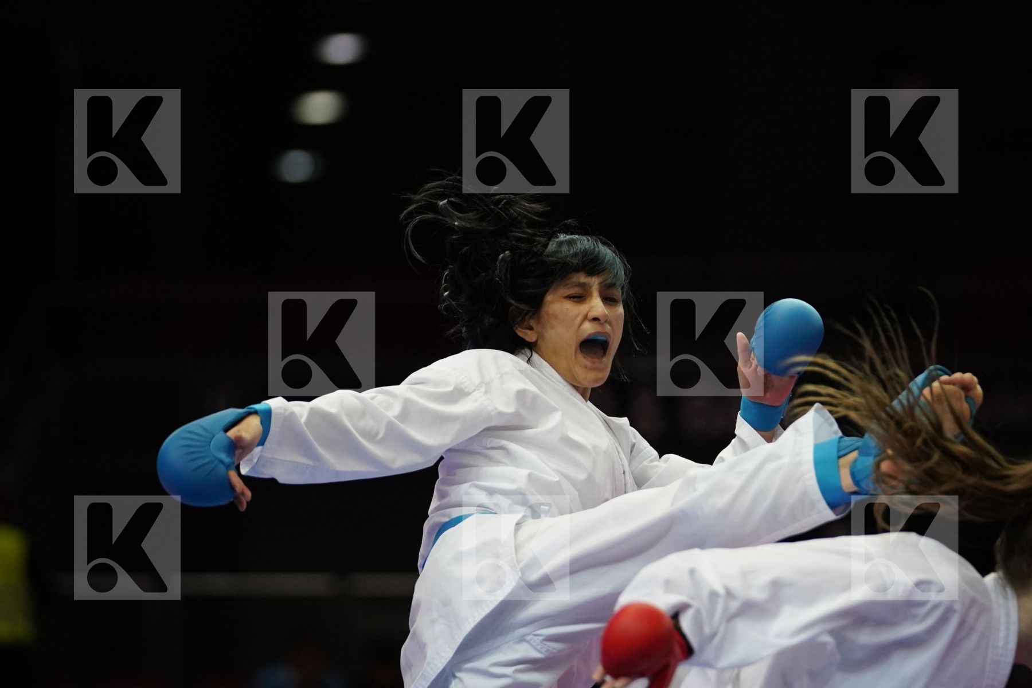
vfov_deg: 5.9
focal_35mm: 232
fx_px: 6650
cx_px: 516
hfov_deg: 8.9
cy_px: 344
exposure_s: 1/1000
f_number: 2.8
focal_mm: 155
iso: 3200
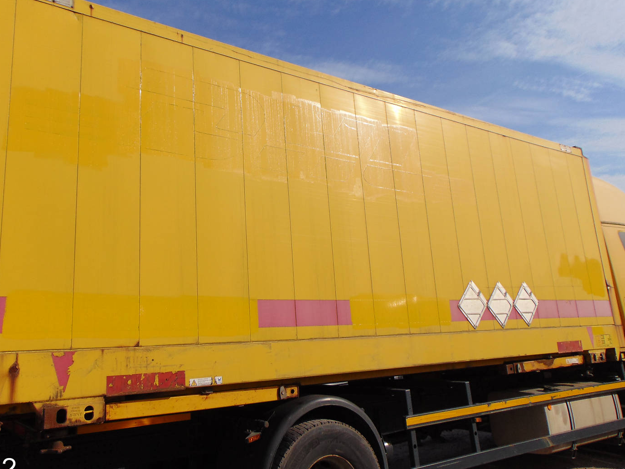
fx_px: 524
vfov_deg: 48.2
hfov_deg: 61.4
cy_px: 219
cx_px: 269
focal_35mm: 29
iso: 80
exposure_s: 1/250
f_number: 7.7
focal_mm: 4.5
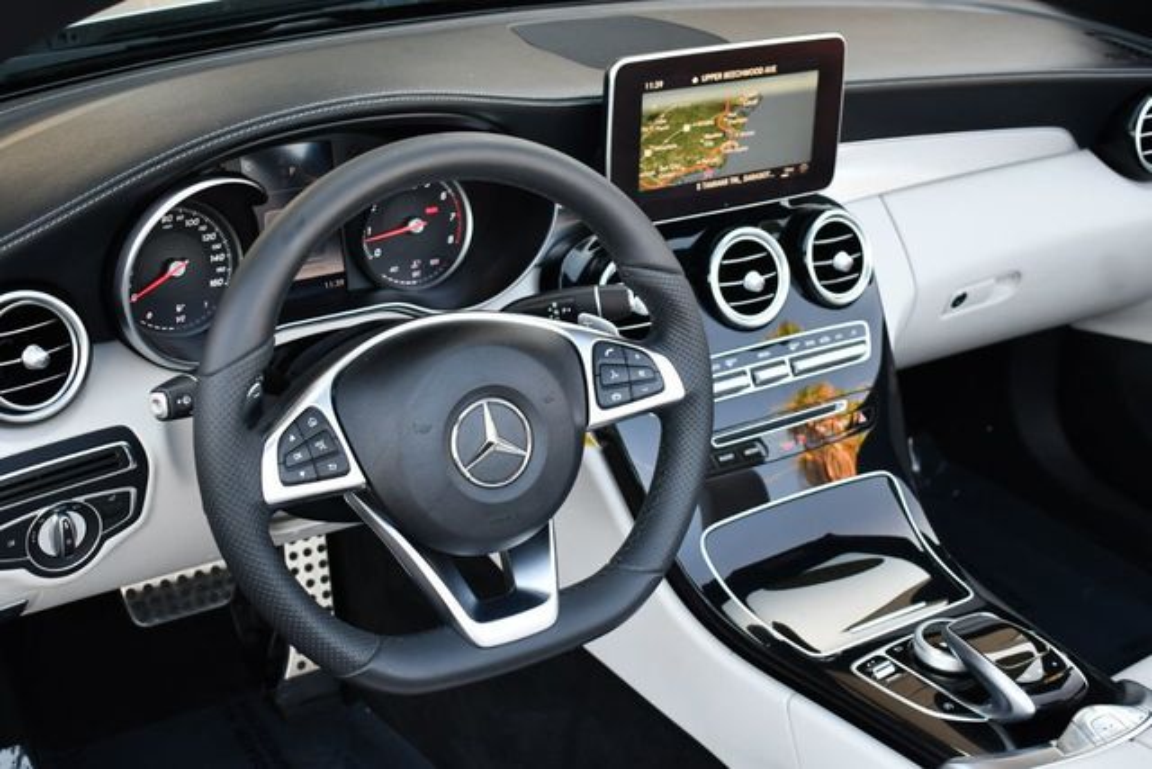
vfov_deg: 27.0
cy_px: 384
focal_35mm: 50
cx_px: 576
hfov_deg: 39.6
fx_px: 1600
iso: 720
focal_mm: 25
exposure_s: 1/250
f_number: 4
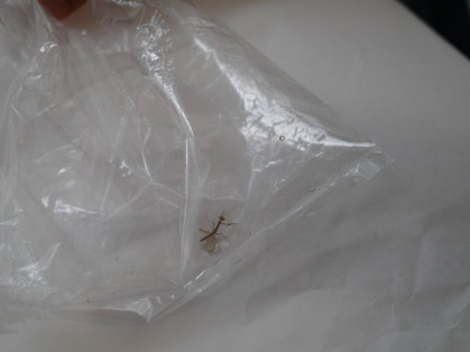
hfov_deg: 43.9
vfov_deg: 33.6
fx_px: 584
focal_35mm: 43
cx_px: 225
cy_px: 187
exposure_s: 1/400
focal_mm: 20
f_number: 4
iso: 160
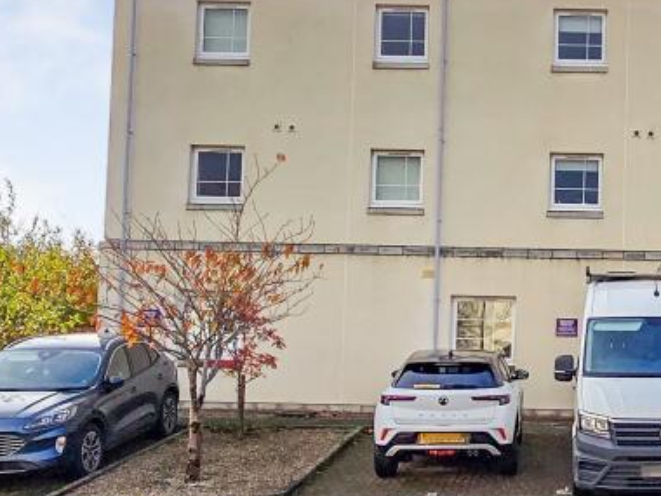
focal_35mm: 35
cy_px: 322
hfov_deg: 45.1
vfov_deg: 40.3
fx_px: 668
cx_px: 651
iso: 50
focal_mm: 2.2
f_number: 2.2
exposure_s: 1/3400
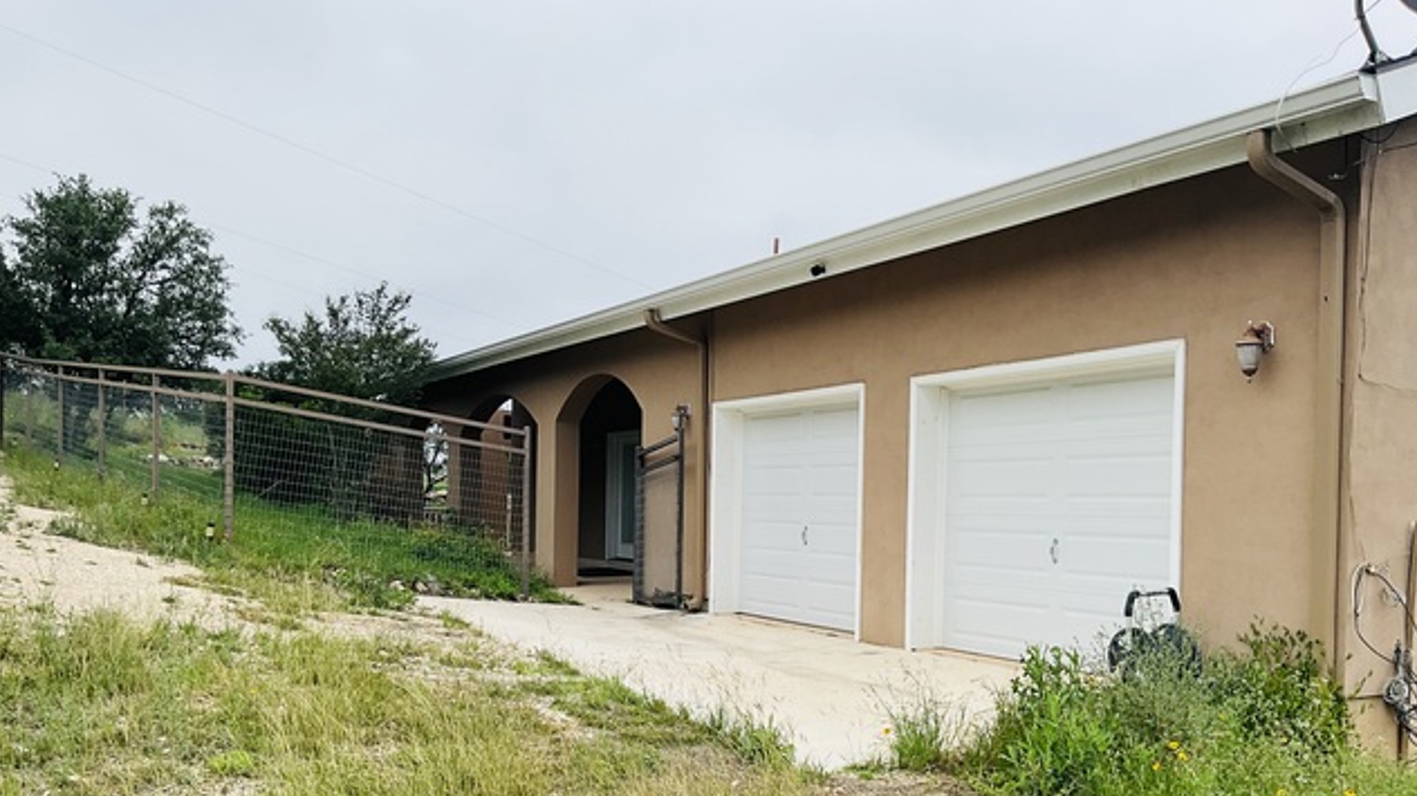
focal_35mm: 32
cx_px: 708
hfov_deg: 61.0
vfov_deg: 36.3
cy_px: 531
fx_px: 1202
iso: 25
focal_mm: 3
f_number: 1.8
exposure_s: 1/962
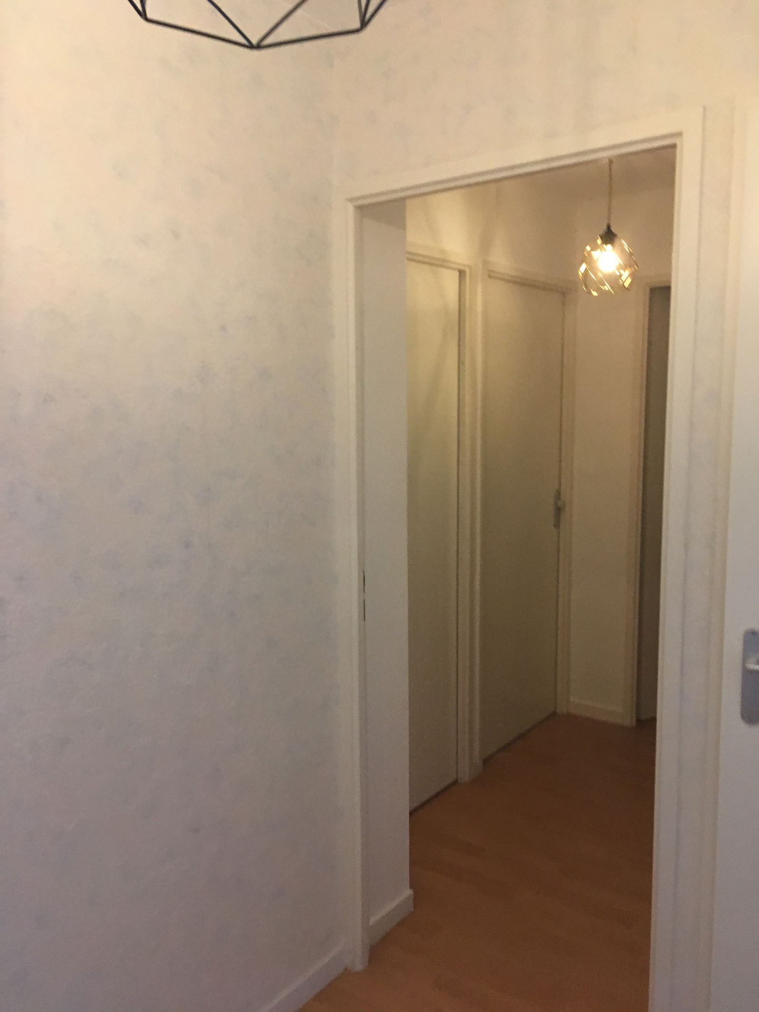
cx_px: 380
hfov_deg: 48.2
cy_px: 506
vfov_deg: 61.7
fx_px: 848
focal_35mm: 29
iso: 200
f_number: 2.2
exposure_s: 1/33
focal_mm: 4.15
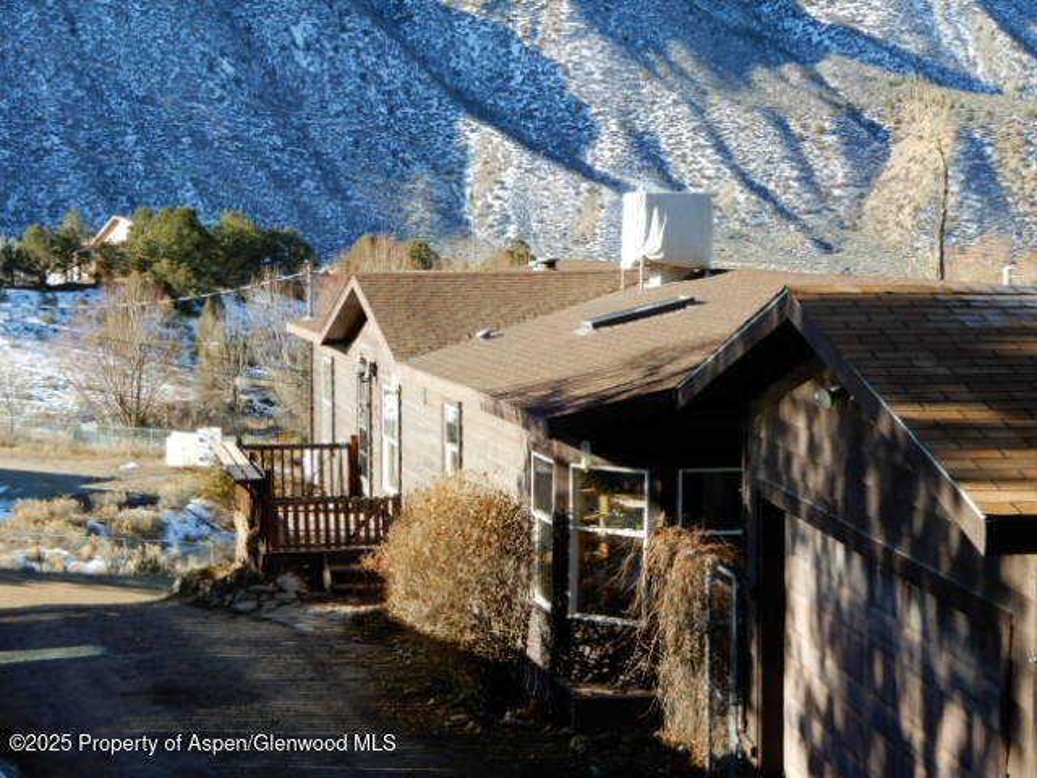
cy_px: 389
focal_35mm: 65
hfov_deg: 29.8
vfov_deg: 22.6
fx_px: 1947
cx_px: 518
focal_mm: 11.6
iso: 80
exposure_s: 1/200
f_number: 4.5
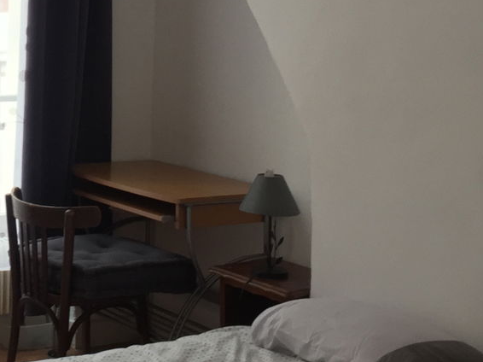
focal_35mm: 82
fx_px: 1144
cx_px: -34
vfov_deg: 17.7
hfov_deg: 22.6
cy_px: 29
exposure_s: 1/33
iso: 64
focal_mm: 4.15
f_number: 2.2
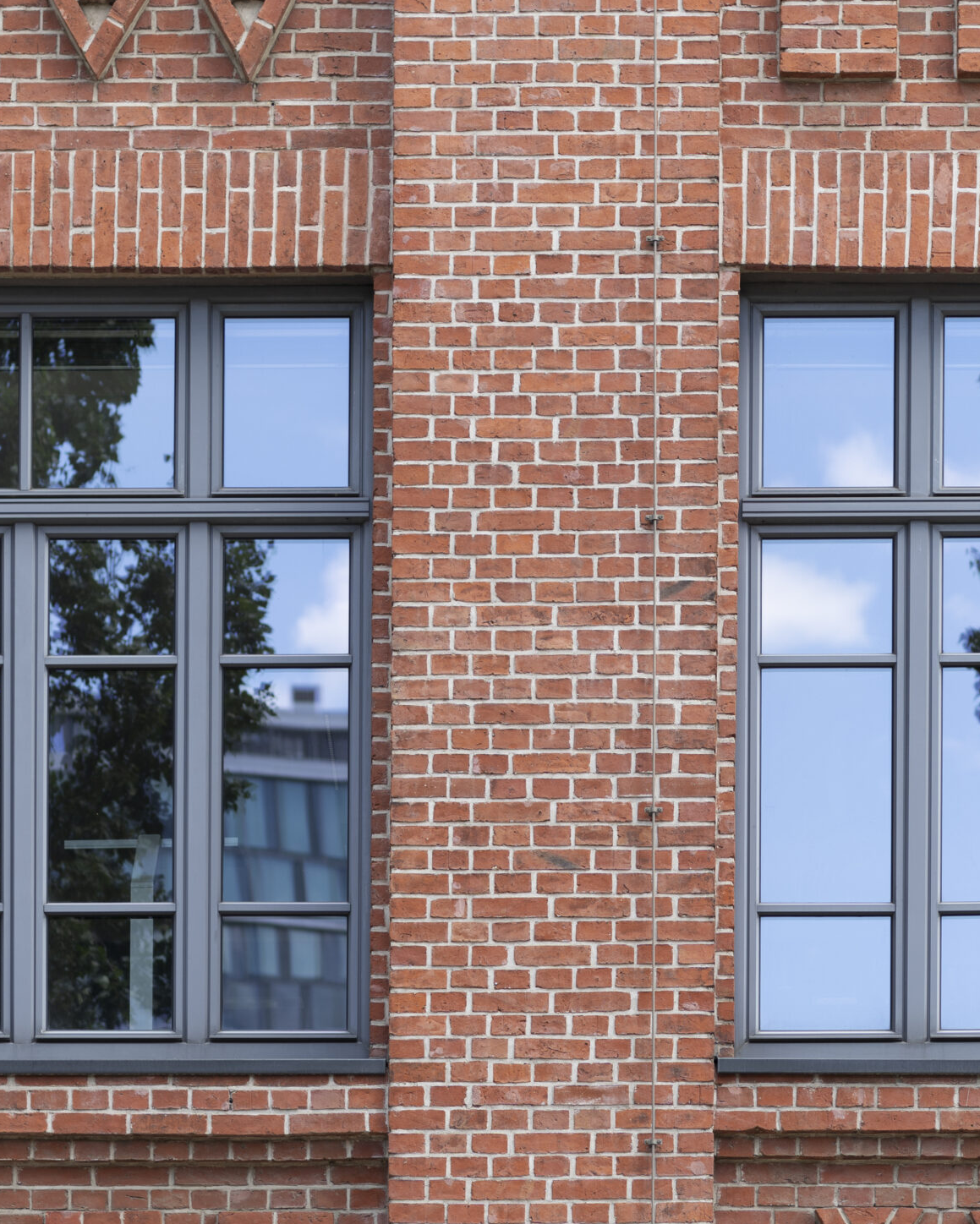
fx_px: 5110
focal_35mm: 141
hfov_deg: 10.9
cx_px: 592
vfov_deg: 13.7
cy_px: 597
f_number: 3.5
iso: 100
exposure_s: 1/200
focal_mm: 85
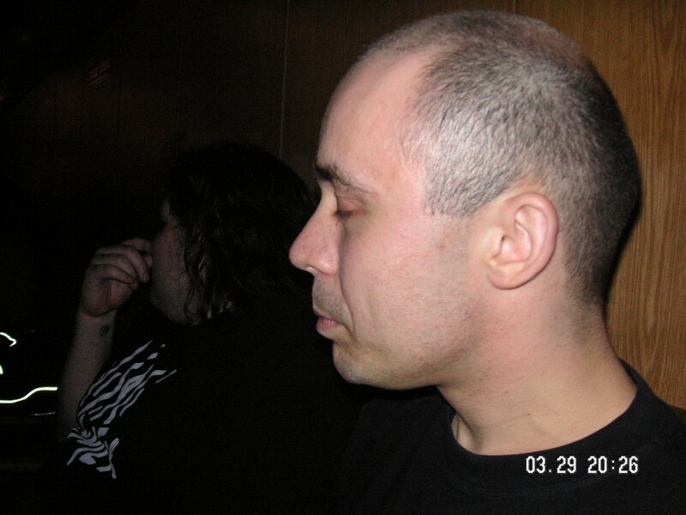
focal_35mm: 37
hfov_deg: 50.1
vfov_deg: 38.7
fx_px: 733
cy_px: 258
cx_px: 343
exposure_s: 1/45
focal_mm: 6.1
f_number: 2.8
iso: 160
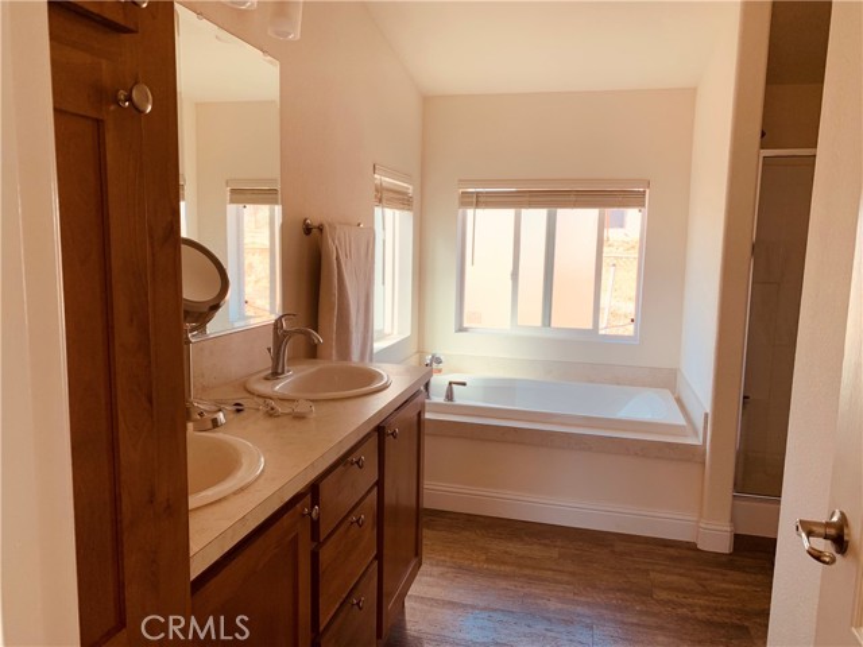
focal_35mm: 26
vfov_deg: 53.1
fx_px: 648
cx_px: 432
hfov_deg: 67.3
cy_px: 324
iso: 40
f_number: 1.8
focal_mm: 4.25
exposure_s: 1/121
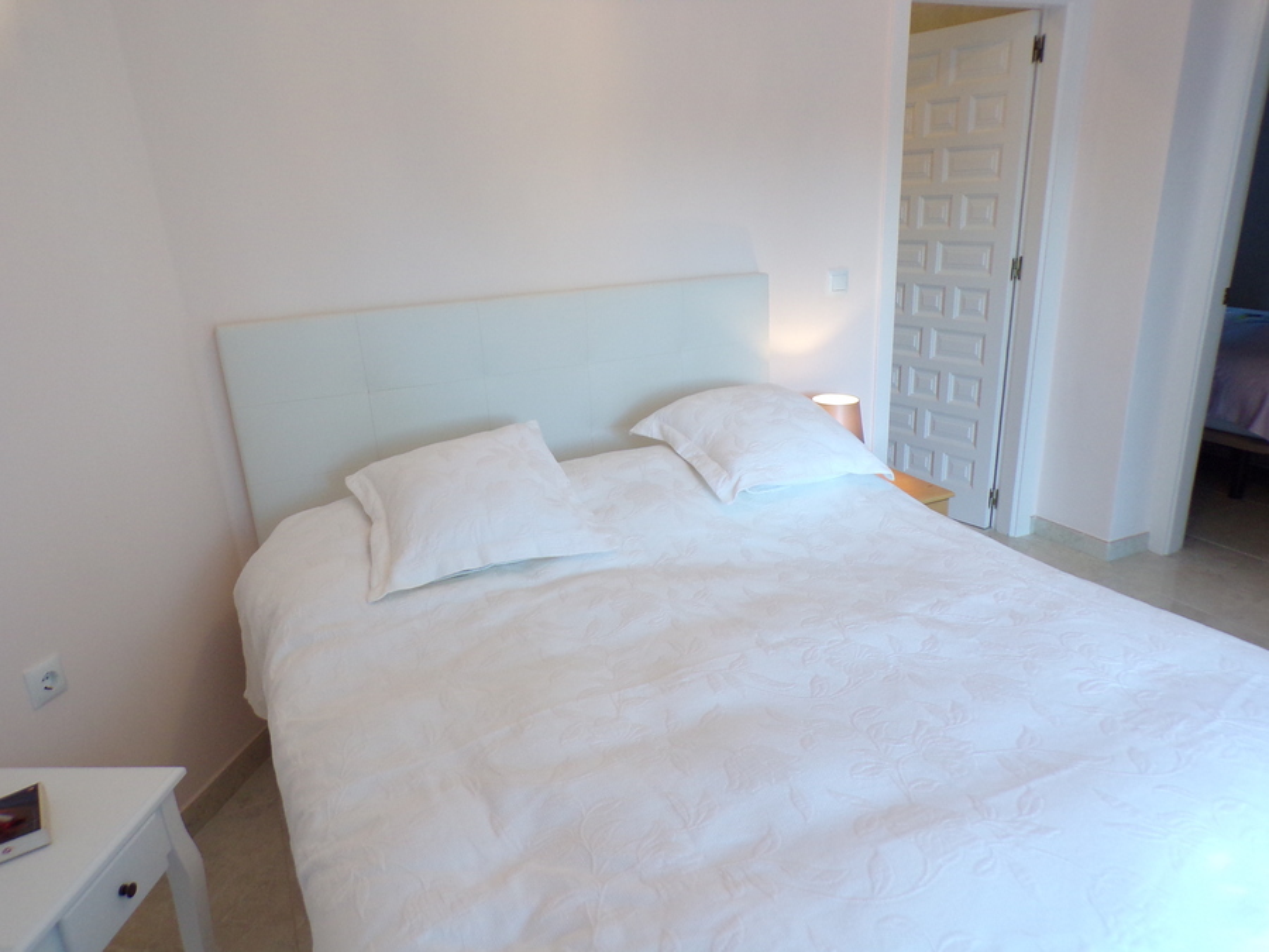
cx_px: 634
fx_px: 880
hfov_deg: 71.6
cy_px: 476
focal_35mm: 24
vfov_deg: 56.8
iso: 192
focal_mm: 4.3
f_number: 3
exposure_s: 1/34
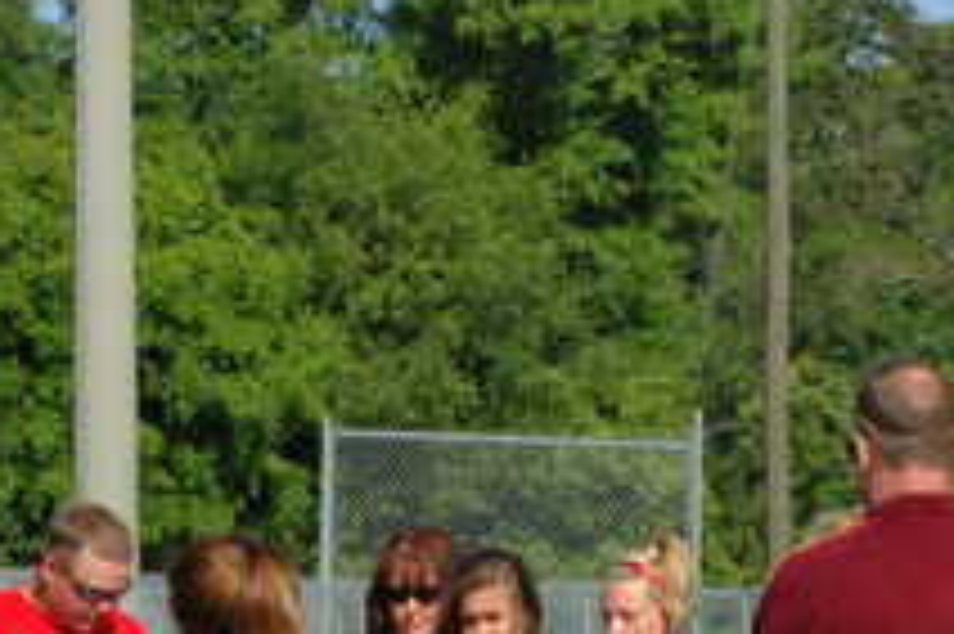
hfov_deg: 6.9
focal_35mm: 297
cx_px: 504
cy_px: 812
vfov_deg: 4.6
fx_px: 7864
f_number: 14
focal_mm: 70
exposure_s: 1/800
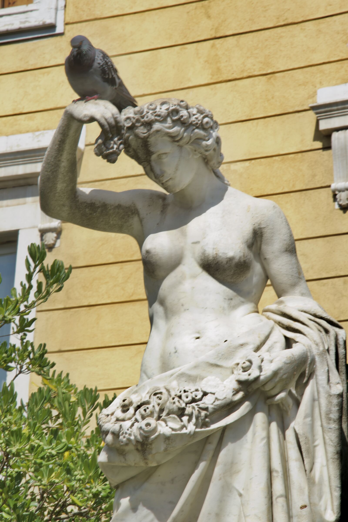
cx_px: 174
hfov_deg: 8.7
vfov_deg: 13.1
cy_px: 261
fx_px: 2276
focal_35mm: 157
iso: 100
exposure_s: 1/25
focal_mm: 105
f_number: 20
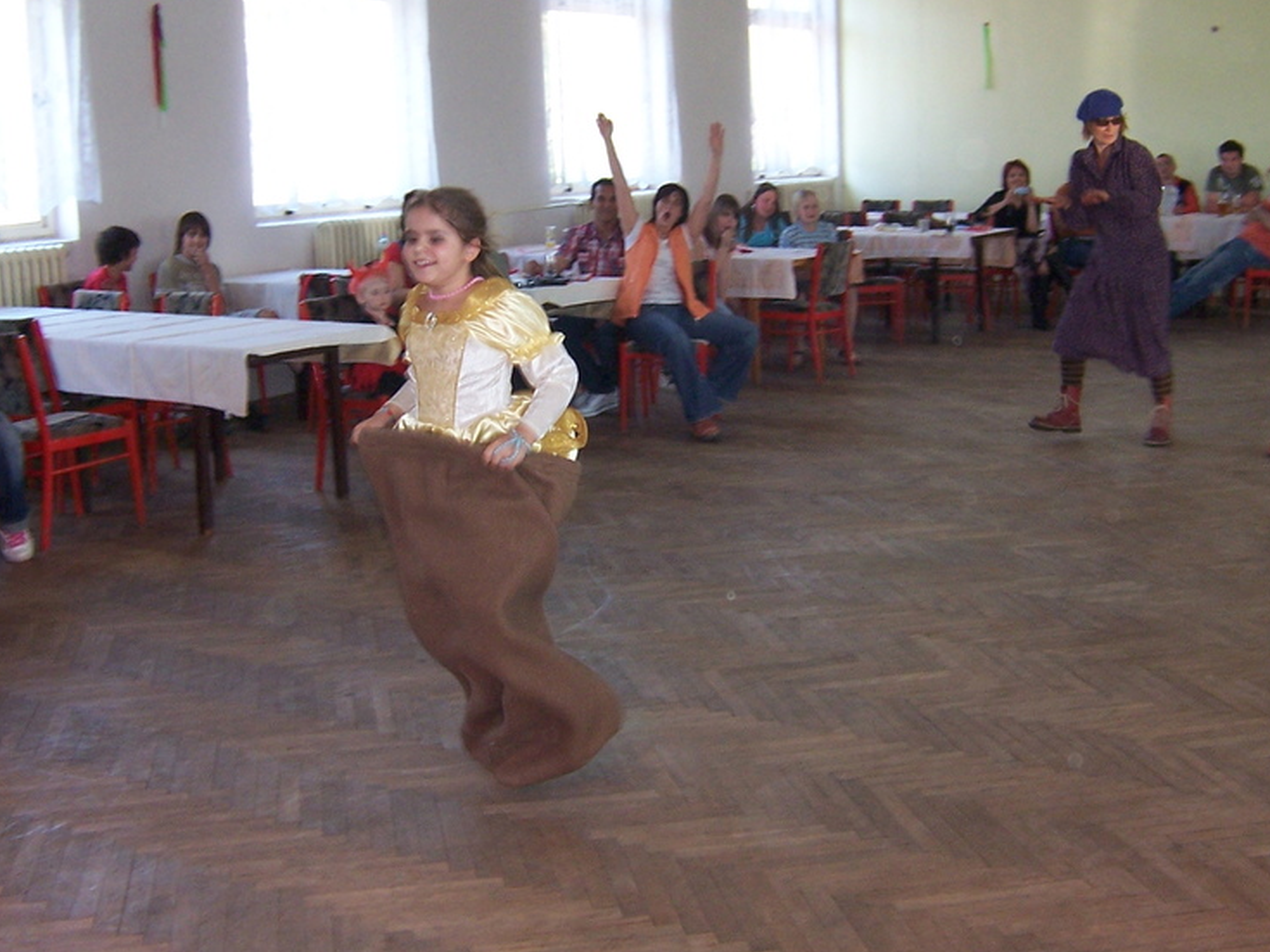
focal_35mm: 46
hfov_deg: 41.2
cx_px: 600
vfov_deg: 31.5
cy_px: 430
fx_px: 1687
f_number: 2.8
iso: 140
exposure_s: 1/60
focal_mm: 5.5
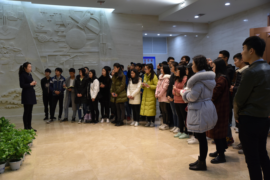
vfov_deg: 37.9
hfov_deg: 54.4
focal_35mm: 35
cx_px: 135
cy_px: 90
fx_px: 263
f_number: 4
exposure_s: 1/60
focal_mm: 35
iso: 640
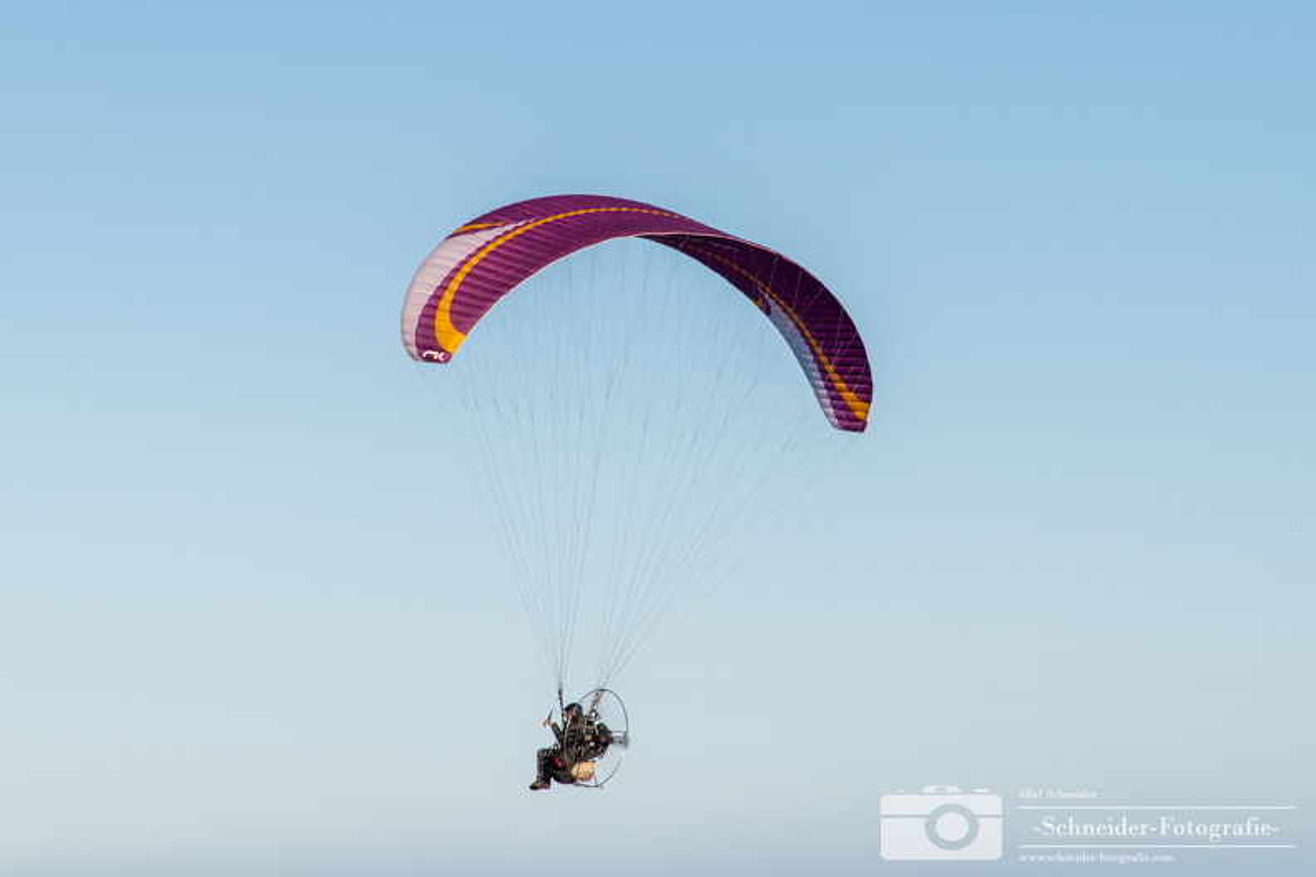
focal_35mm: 120
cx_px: 658
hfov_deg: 17.1
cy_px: 438
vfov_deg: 11.4
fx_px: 4386
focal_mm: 120
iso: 280
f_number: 8
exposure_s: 1/800
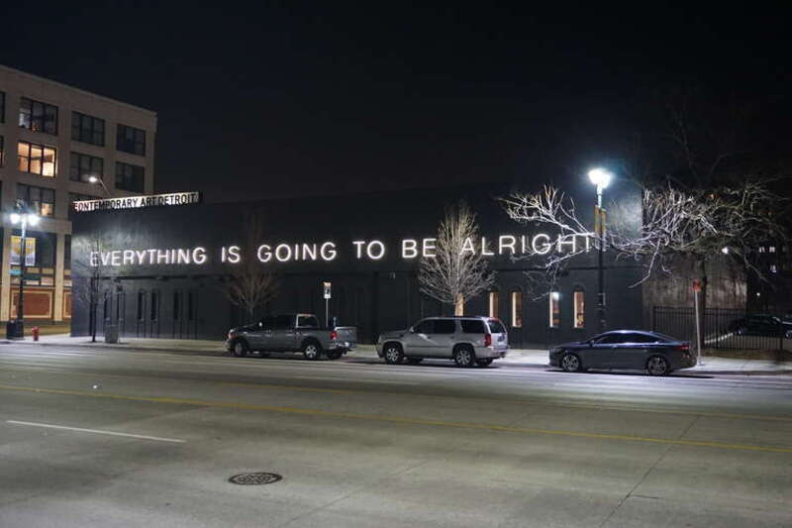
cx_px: 396
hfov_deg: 53.1
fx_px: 792
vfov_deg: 36.9
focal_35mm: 36
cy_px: 264
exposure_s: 1/25
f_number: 4.5
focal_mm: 24
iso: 3200
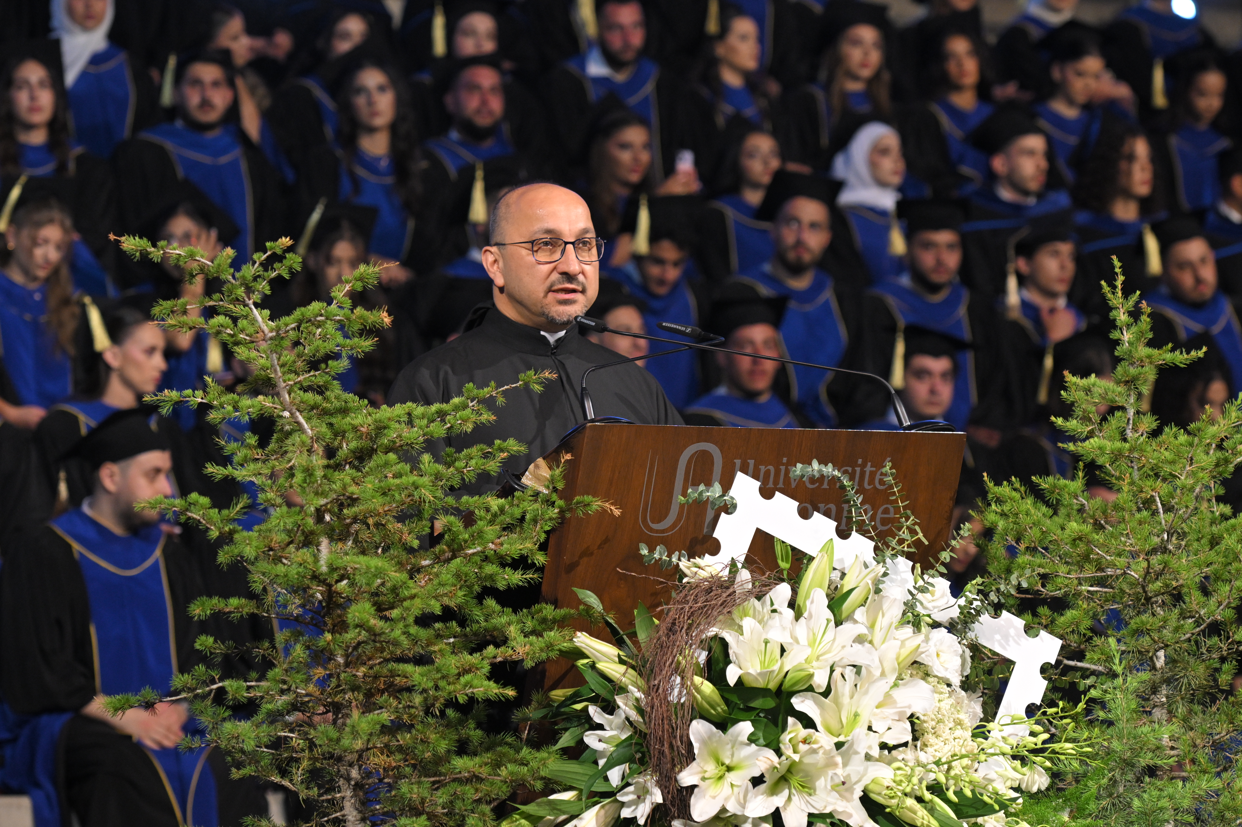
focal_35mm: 174
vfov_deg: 7.9
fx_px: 6001
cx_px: 621
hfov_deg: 11.8
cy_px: 414
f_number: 4
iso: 1000
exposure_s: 1/250
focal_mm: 116
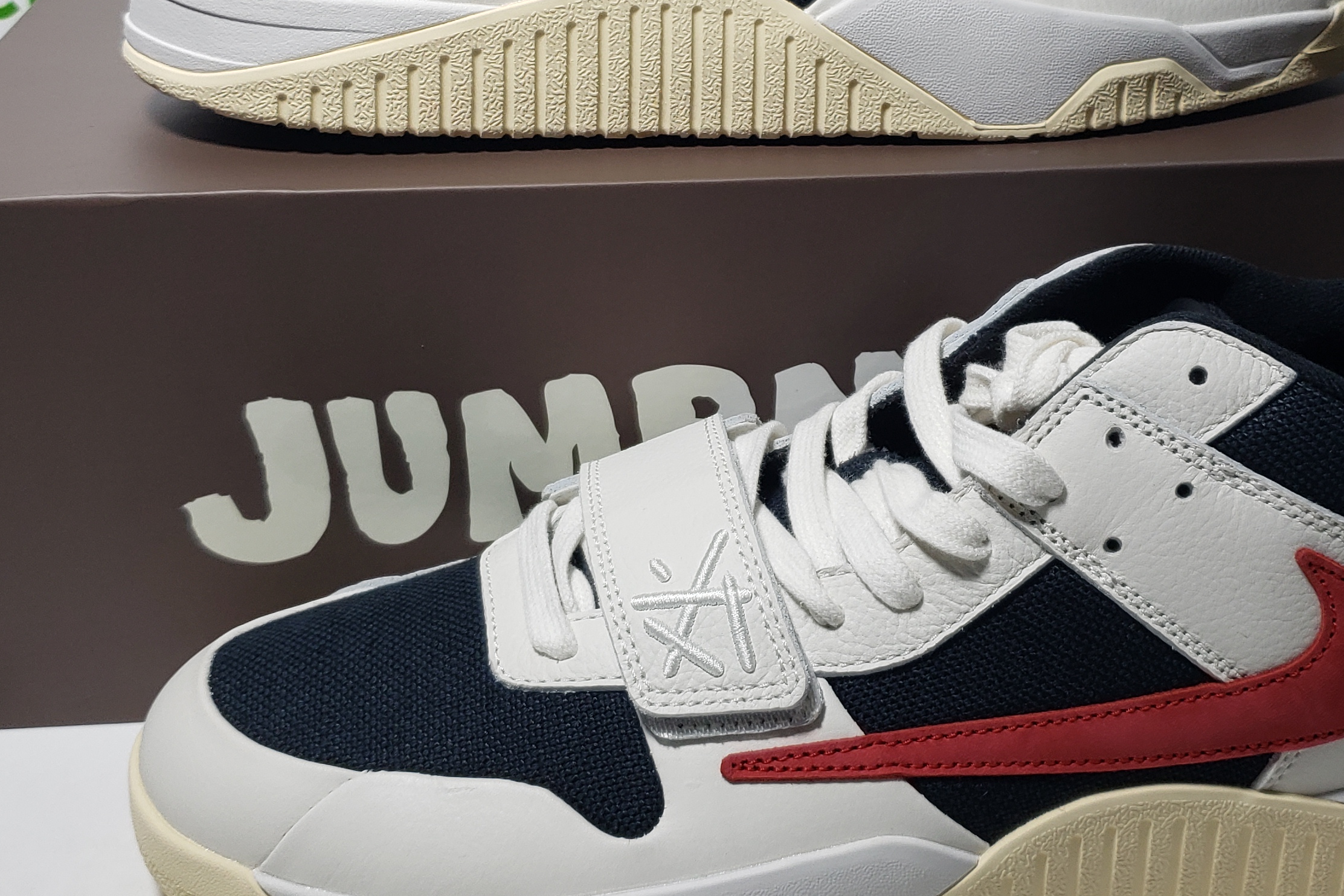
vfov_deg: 27.4
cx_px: 749
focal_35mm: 49
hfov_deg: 40.3
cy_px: 316
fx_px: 1829
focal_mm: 4.3
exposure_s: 1/400
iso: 50
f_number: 1.5
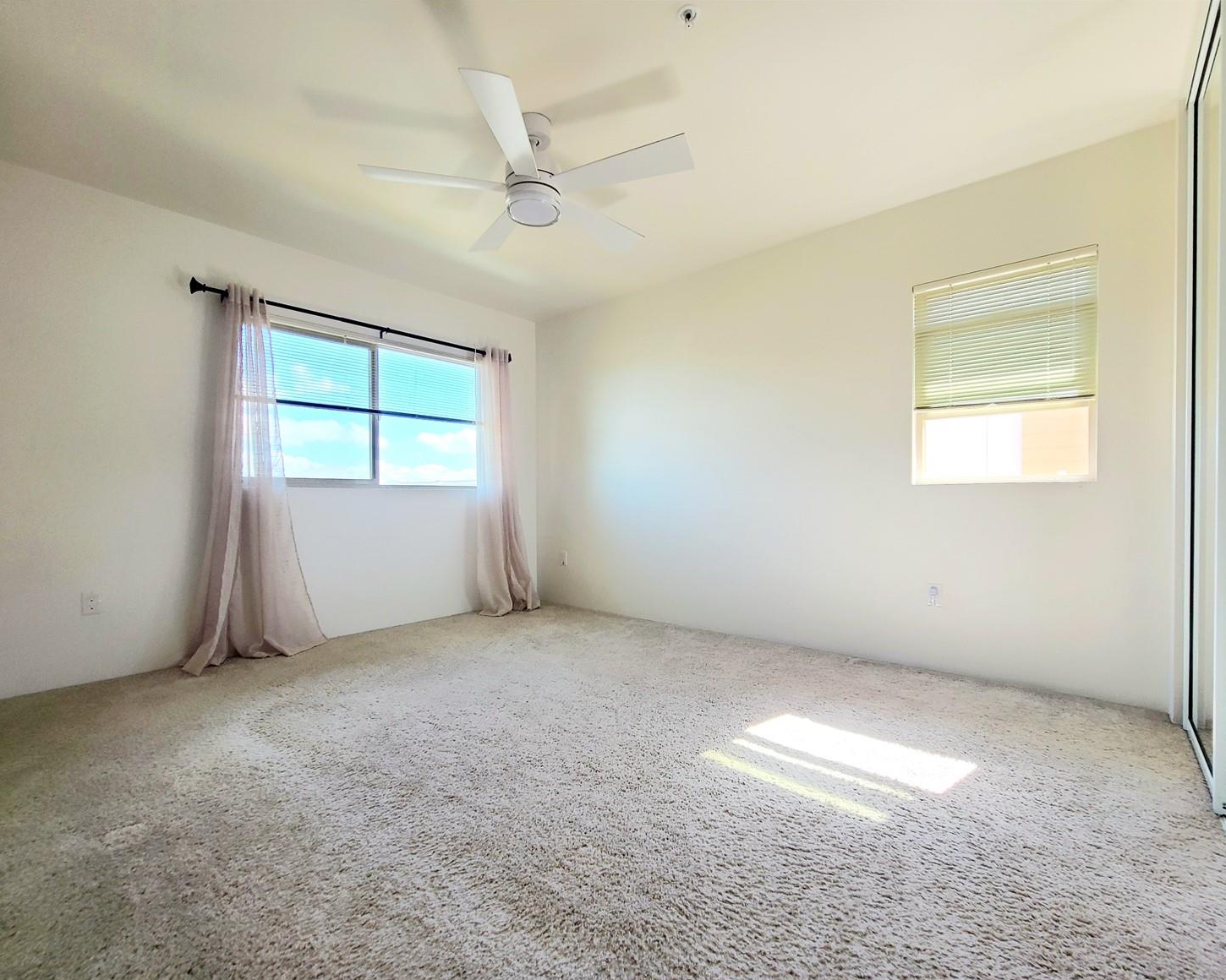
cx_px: 610
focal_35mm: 14
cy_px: 505
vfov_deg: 88.0
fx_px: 508
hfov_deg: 100.7
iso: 80
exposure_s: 1/119
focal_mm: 2.2
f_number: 2.2
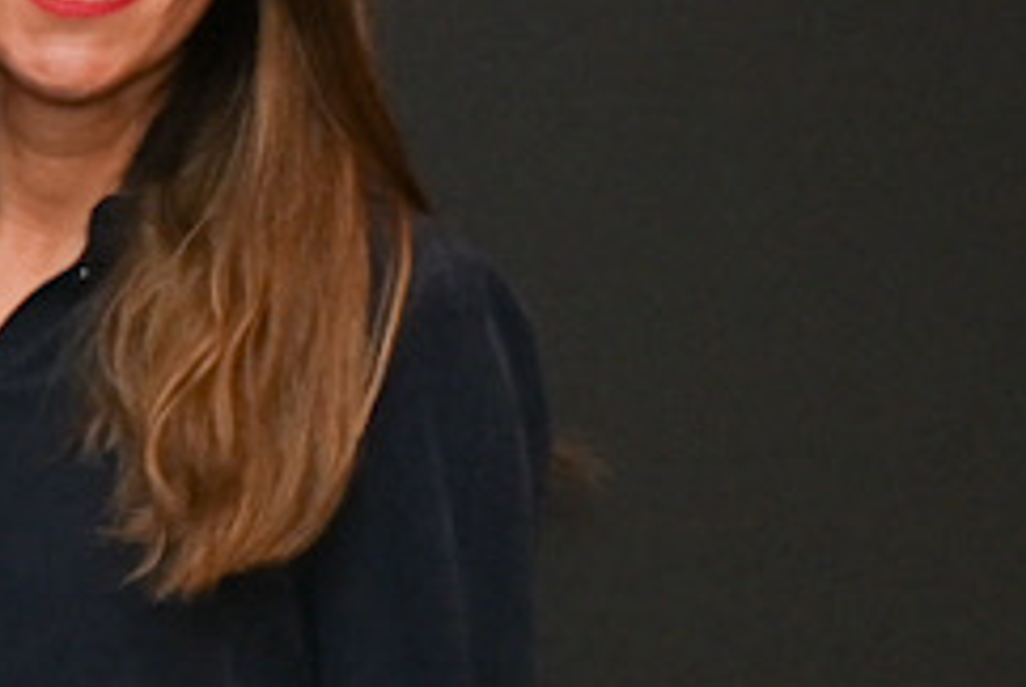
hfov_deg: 6.1
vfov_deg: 4.4
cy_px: 1170
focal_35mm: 309
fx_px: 8817
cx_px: -2188
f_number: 3.5
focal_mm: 26
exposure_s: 1/60
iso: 400
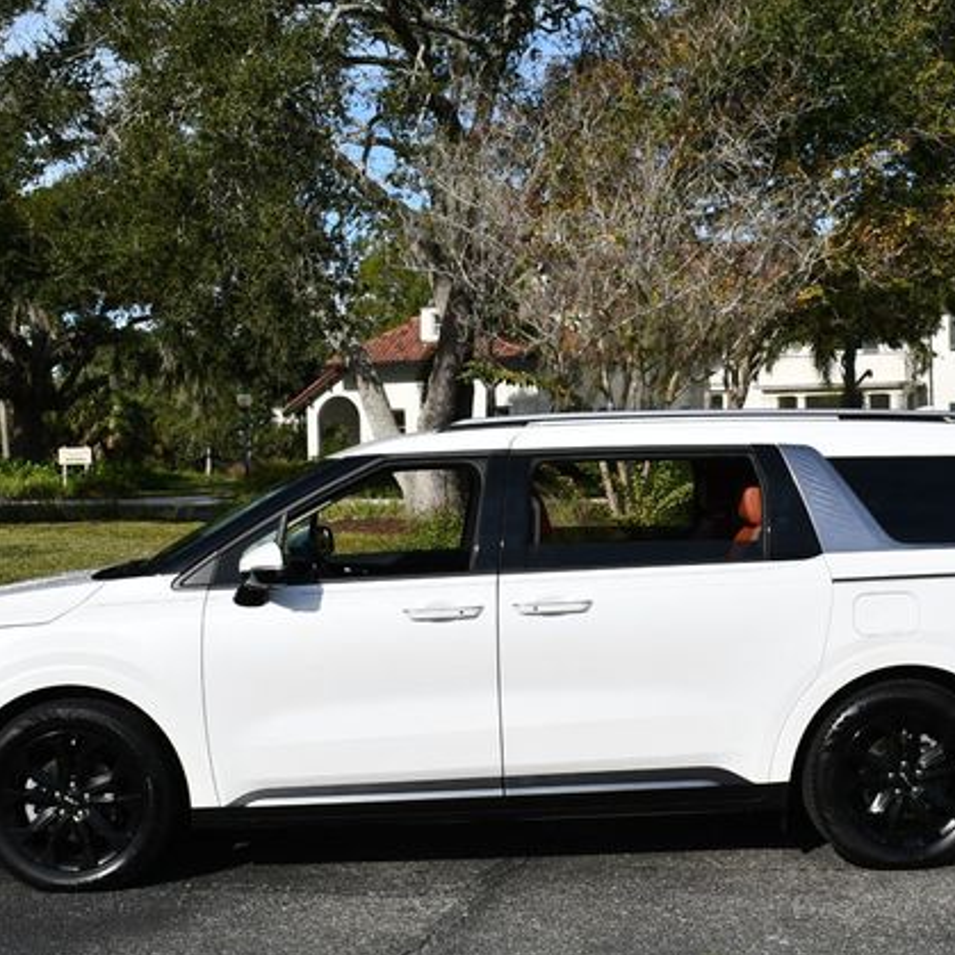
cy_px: 474
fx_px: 1623
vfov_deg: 32.8
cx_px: 506
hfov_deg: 32.8
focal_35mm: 52
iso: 100
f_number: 9
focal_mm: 20
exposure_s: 1/320
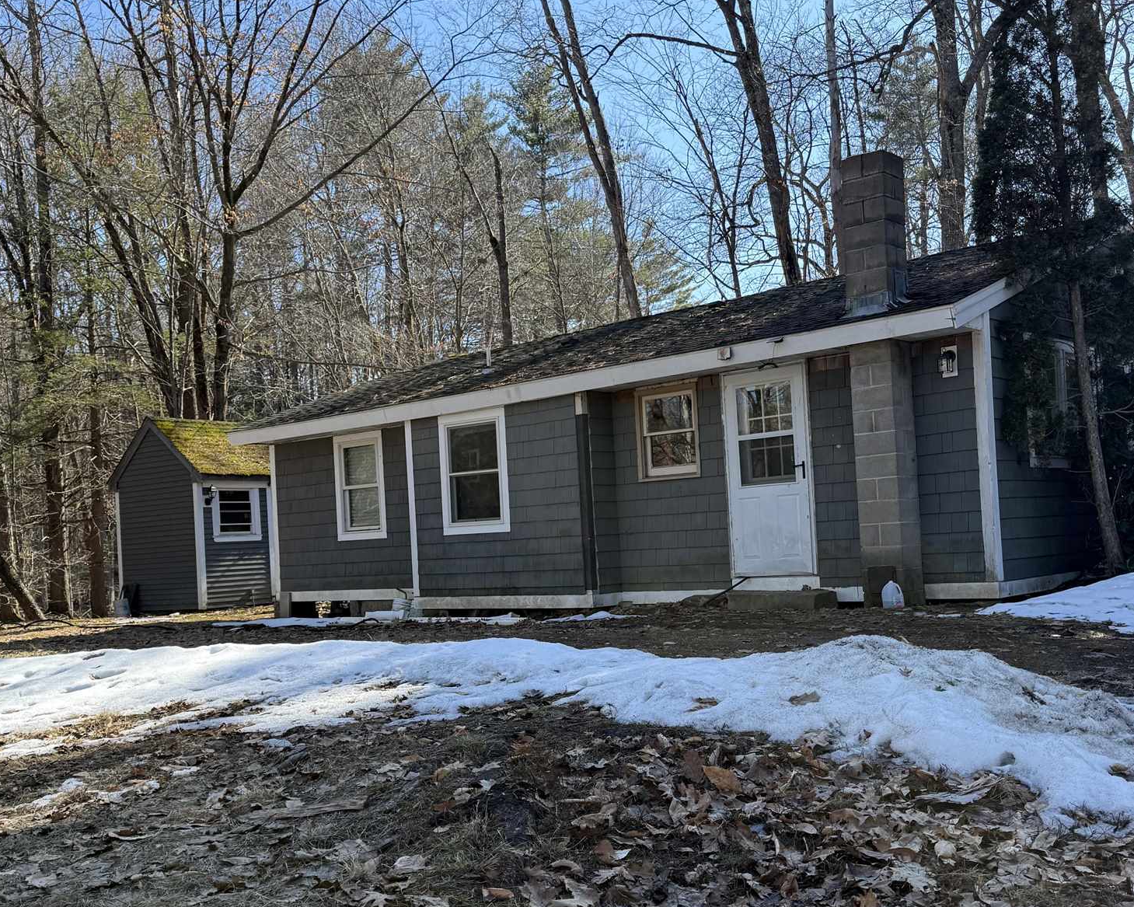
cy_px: 515
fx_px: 1242
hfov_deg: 49.1
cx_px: 605
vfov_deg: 40.0
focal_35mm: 37
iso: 100
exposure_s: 1/1901
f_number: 1.78
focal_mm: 6.76
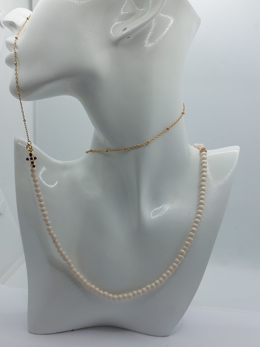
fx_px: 240
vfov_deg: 71.6
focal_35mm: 24
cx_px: 130
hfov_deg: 56.8
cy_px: 174
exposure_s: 1/226
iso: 25
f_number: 1.8
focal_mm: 5.23
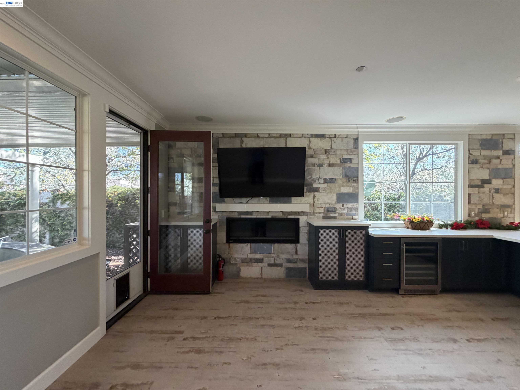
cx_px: 260
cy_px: 195
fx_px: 210
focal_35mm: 14
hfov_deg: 102.1
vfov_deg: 85.7
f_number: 2.2
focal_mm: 2.22
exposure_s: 1/120
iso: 320
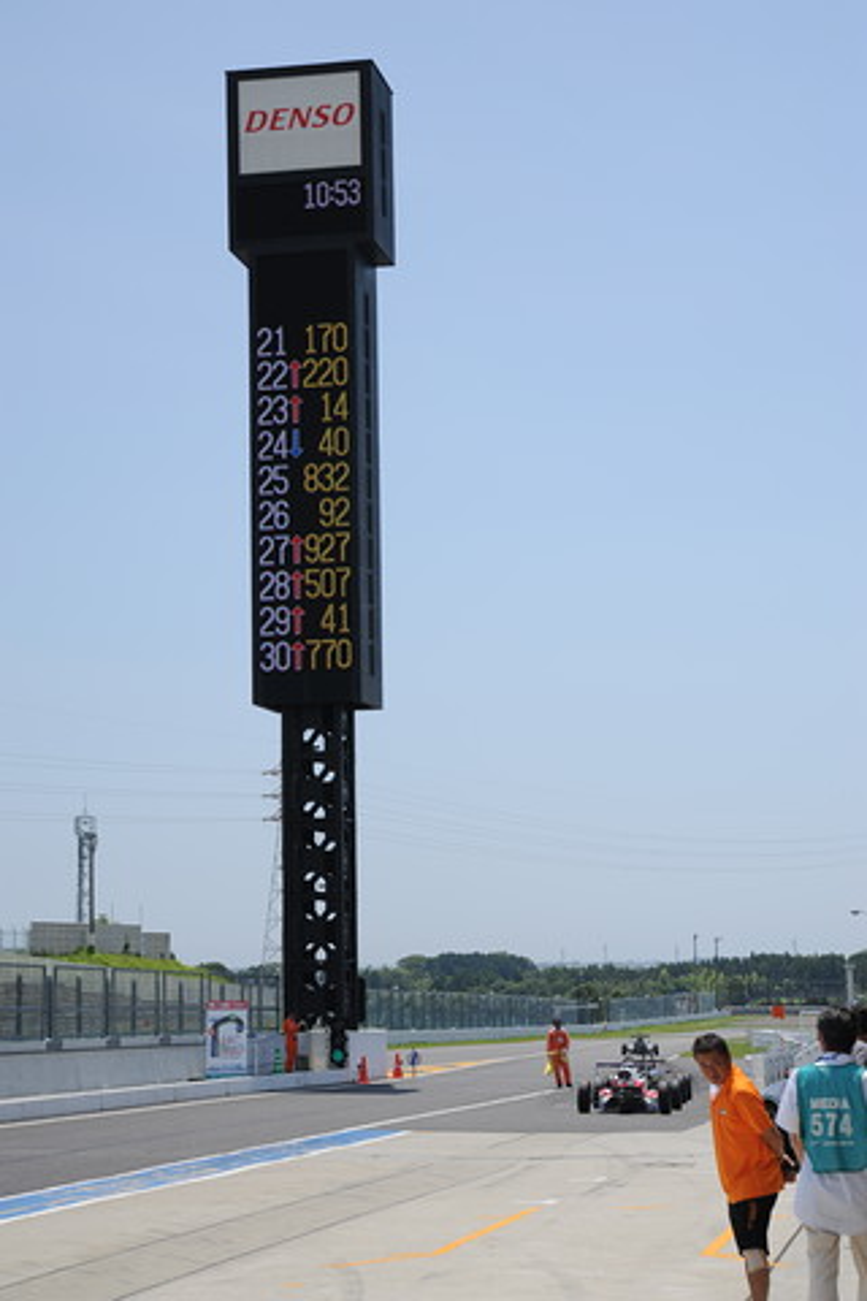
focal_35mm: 68
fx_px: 2456
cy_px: 650
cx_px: 434
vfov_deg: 29.7
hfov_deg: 20.0
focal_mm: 68
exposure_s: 1/500
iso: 200
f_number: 11
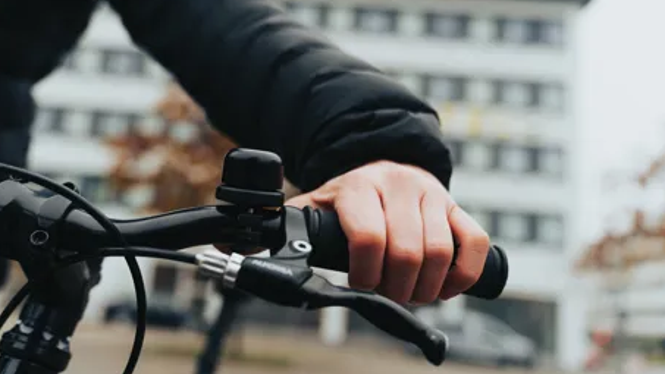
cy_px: 164
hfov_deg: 54.0
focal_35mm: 37
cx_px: 313
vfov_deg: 32.0
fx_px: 653
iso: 640
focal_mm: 32
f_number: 2.8
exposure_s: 1/800
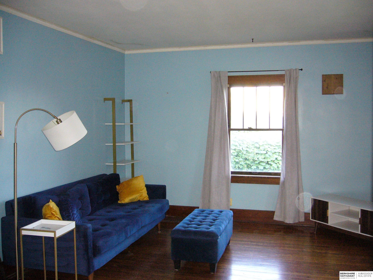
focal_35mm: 35
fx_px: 377
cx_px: 186
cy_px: 140
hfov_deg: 52.6
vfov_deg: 40.7
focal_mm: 5.8
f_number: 2.8
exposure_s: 1/60
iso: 400
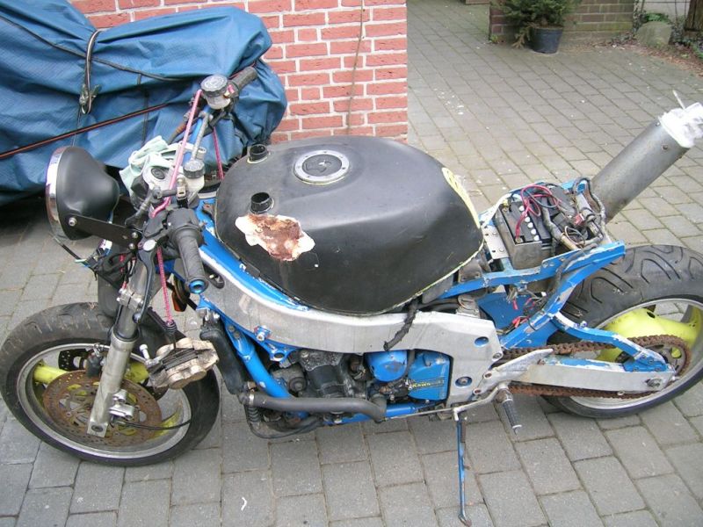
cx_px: 352
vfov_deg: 40.7
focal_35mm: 35
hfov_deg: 52.6
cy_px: 264
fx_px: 711
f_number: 2.8
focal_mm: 5.4
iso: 50
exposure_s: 1/109
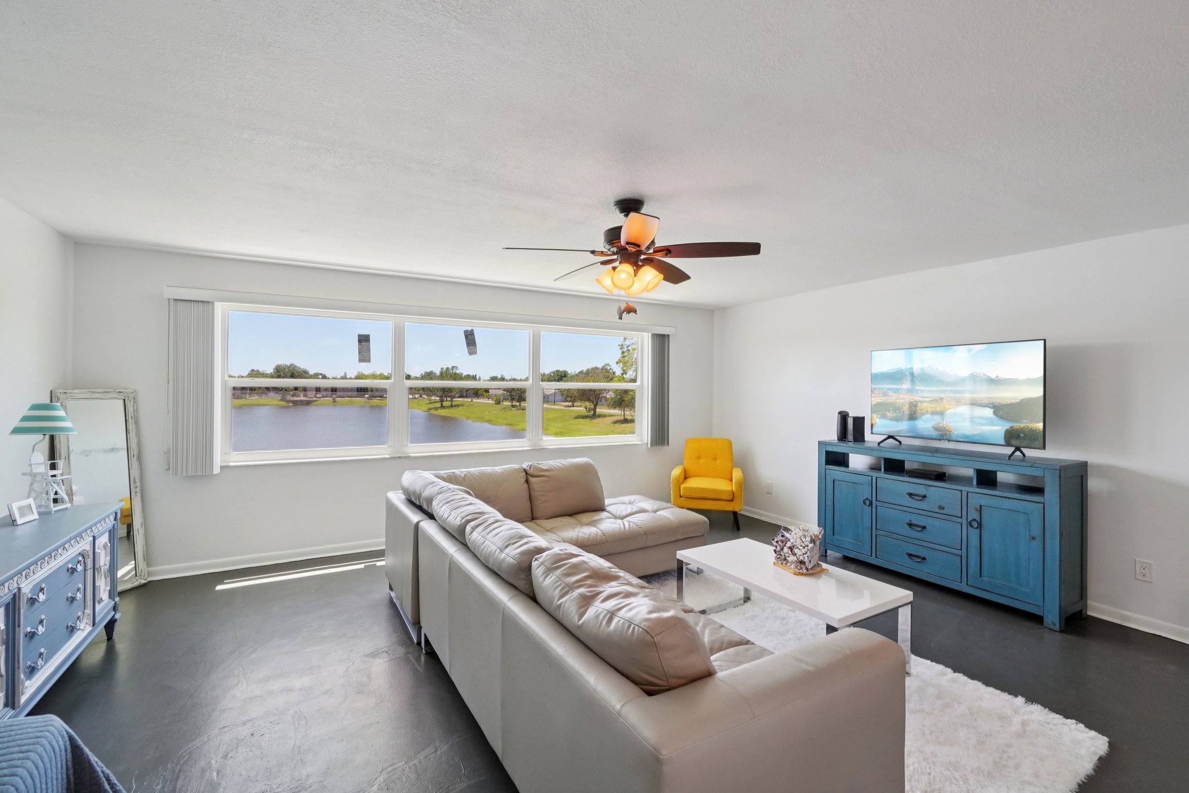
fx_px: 495
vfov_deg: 77.3
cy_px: 396
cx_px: 594
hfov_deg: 100.4
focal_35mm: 15
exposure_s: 1/30
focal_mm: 10
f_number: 8
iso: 125
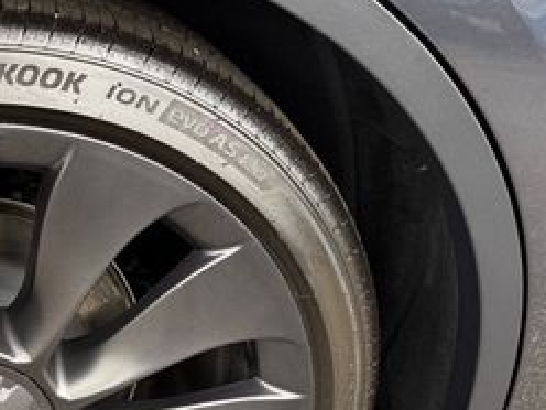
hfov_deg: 28.9
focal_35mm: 62
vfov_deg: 23.4
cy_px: 311
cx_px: -18
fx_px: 978
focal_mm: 6.76
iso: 100
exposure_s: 1/260
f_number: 1.78
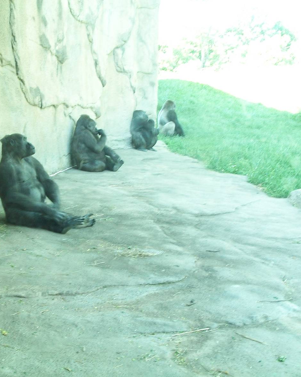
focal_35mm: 53
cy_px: 191
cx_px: 93
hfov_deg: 28.4
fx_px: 590
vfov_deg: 35.4
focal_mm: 7.1
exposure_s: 1/13
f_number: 3.2
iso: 80
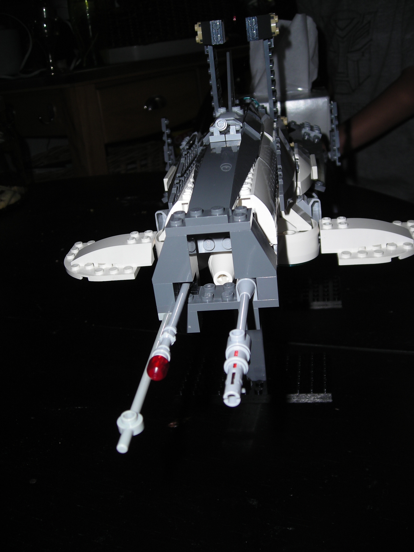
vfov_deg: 49.0
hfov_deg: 37.7
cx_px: 207
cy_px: 276
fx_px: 606
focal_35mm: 38
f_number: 3.2
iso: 50
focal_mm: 6.3
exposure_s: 1/60
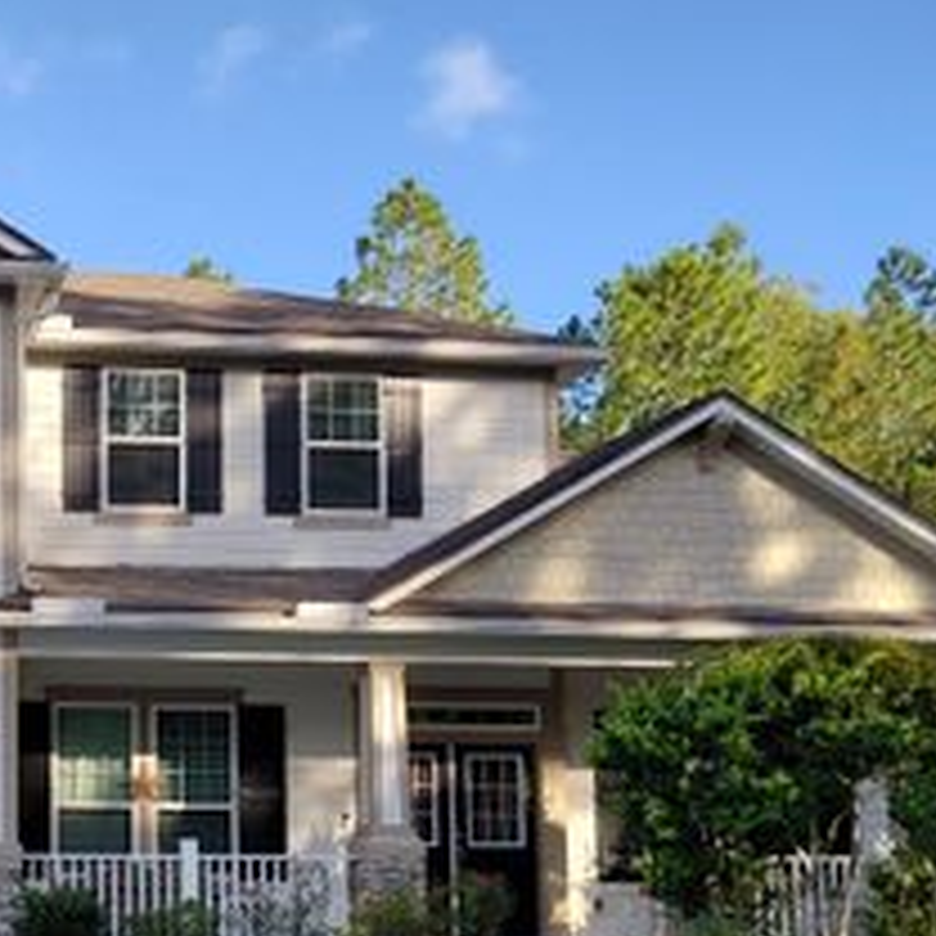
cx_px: -54
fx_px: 1621
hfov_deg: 29.5
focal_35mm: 53
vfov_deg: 31.5
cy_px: 722
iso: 50
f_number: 1.8
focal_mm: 4.69
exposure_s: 1/587
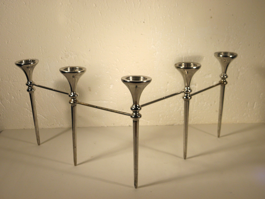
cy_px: 100
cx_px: 132
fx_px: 337
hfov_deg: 42.9
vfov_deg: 32.9
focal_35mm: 44
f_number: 3.9
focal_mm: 7.9
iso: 100
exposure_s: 1/80
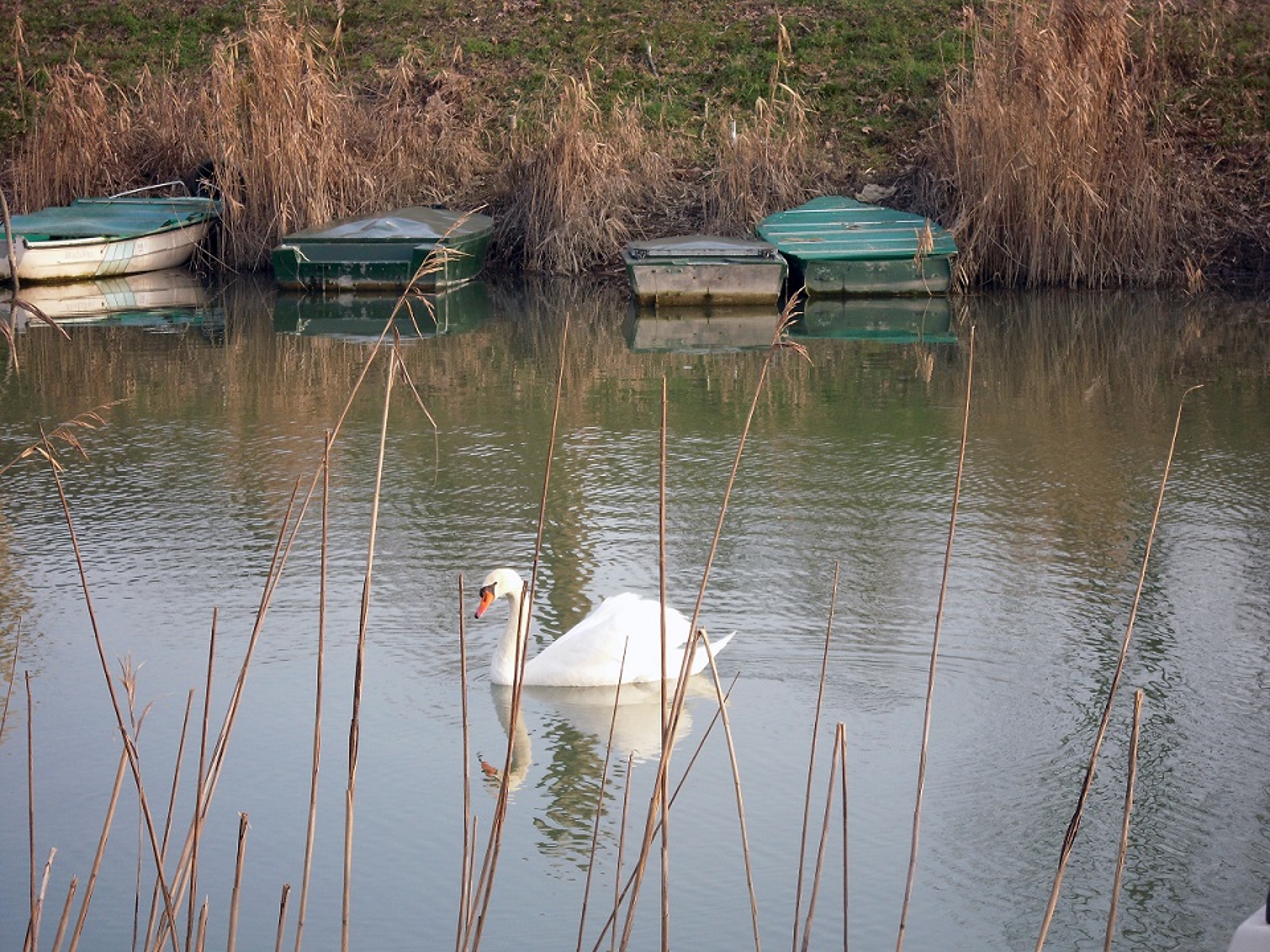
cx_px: 635
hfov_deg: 18.7
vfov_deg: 14.1
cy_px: 476
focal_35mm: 105
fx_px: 3852
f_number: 5.6
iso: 100
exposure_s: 1/90
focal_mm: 18.9
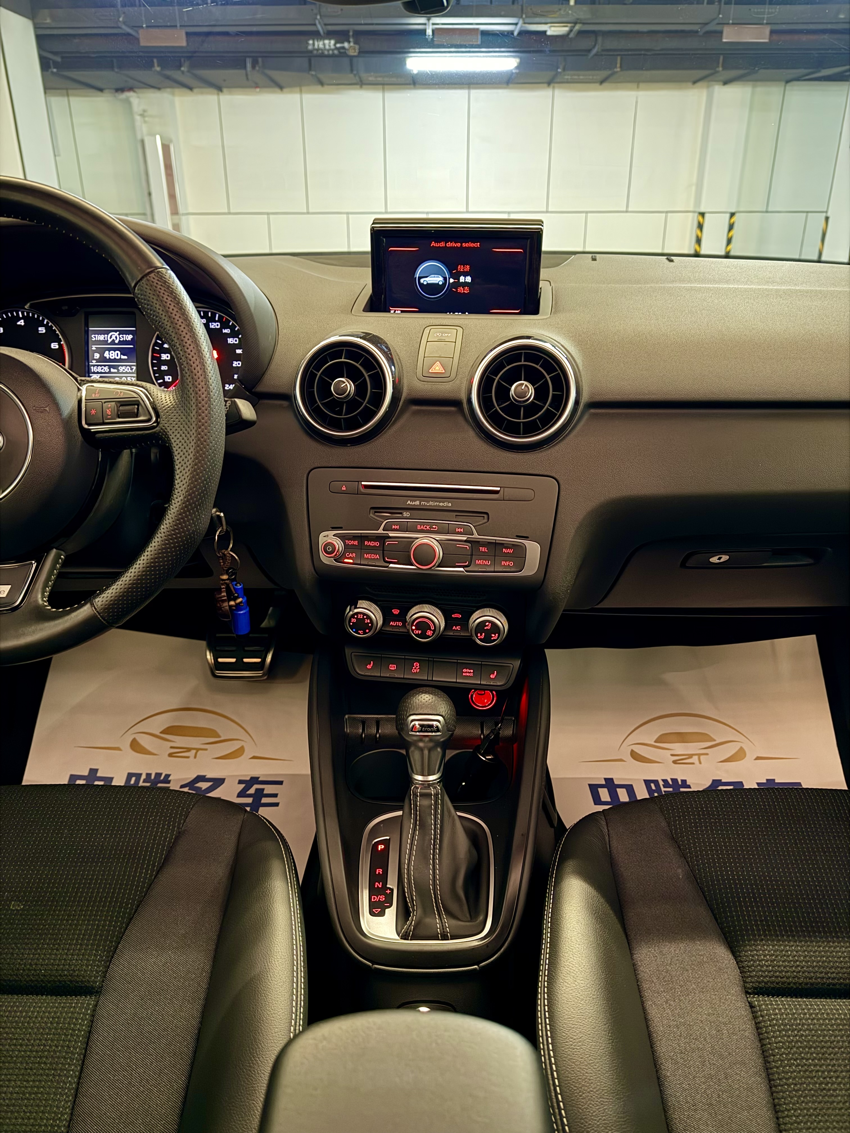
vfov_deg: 71.6
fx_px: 786
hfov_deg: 56.8
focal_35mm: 24
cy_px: 566
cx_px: 425
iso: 2500
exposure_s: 1/9
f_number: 1.78
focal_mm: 6.76
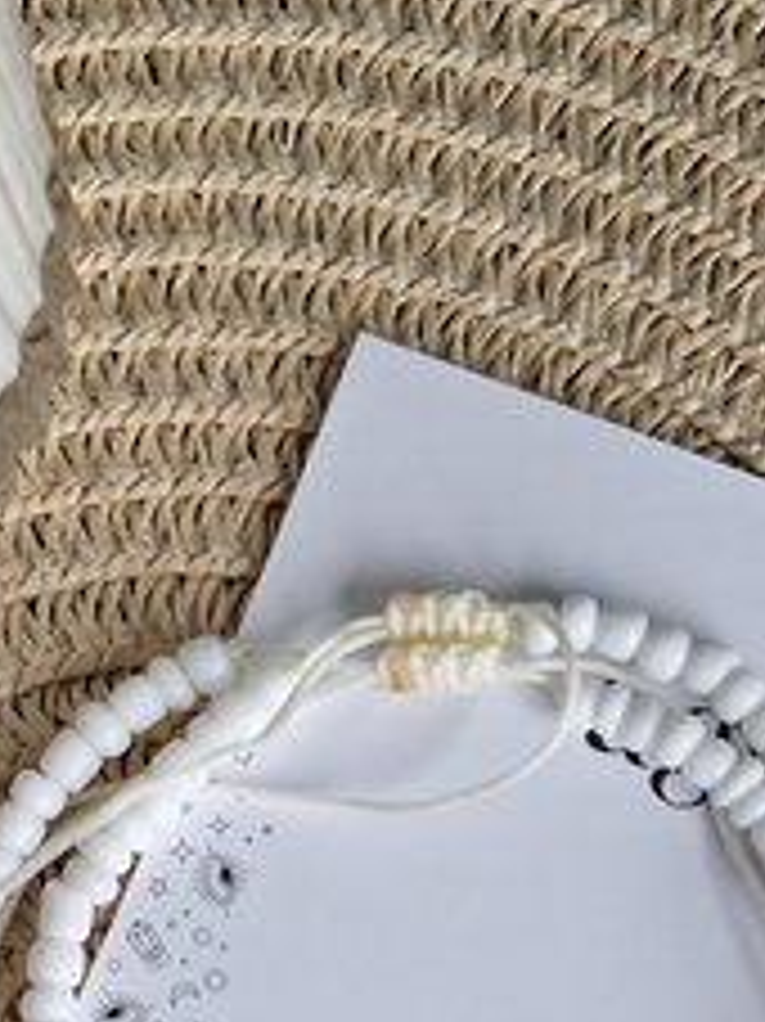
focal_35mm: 54
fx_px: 1593
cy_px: 970
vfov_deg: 33.2
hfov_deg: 27.0
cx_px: 446
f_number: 1.8
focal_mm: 5.54
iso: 50
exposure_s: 1/100
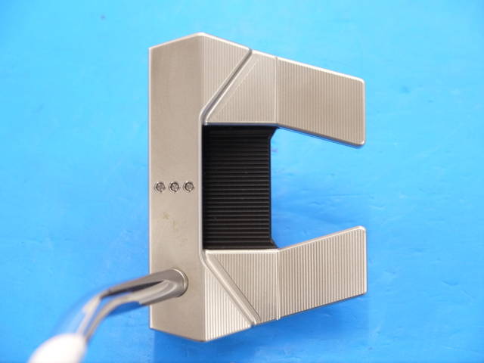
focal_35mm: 84
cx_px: 242
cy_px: 182
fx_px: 1174
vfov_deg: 17.6
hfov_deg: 23.3
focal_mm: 42
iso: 800
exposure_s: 1/80
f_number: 5.6
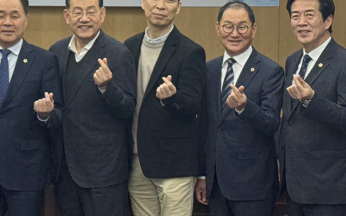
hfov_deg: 14.1
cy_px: 7
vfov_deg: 8.9
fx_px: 1377
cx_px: -9
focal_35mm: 146
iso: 80
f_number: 1.78
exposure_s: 1/120
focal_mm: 6.86
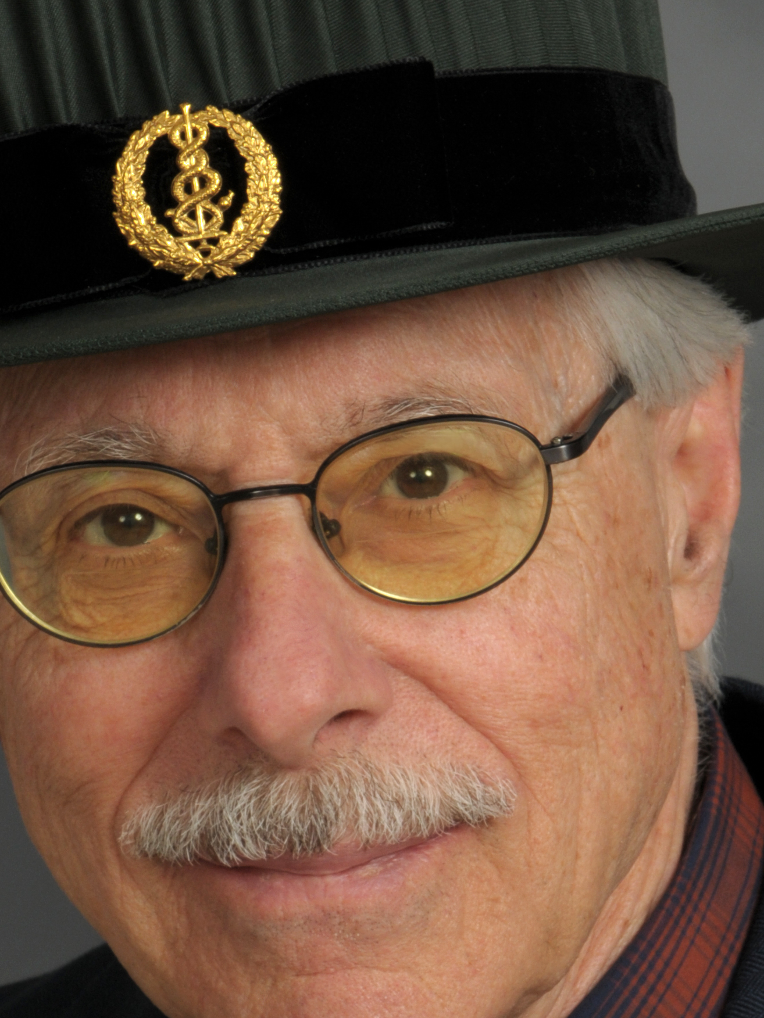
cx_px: 245
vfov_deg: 5.4
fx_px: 10893
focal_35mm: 370
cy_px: 729
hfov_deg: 4.0
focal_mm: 105
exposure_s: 1/100
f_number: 16
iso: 200
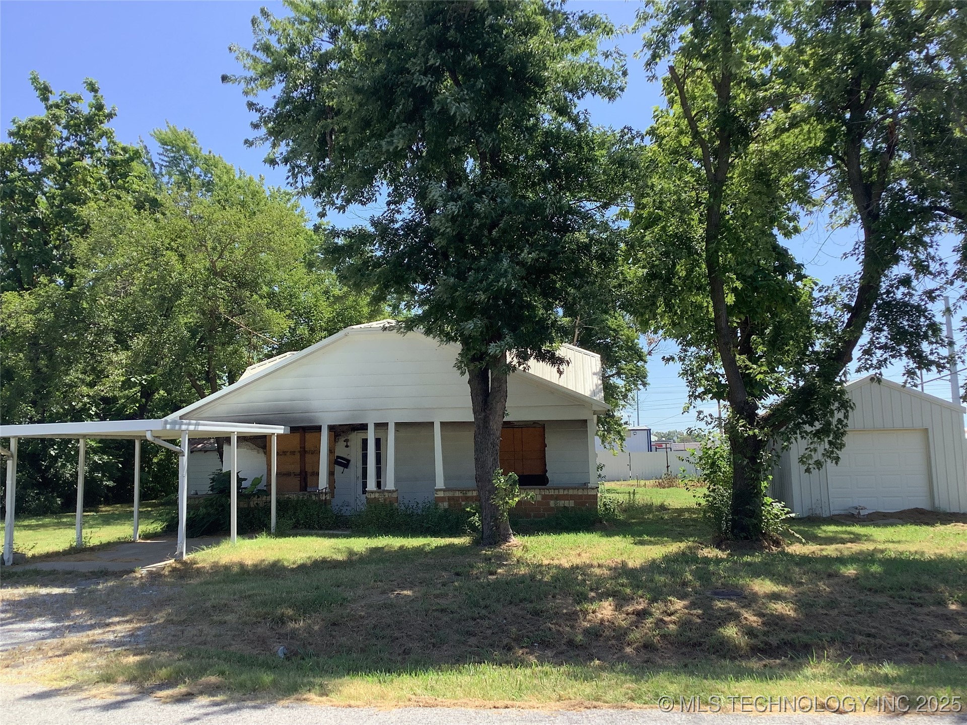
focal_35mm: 31
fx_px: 866
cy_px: 362
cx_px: 484
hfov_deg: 58.4
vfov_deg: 45.4
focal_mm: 3.3
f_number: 2.4
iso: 25
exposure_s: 1/443
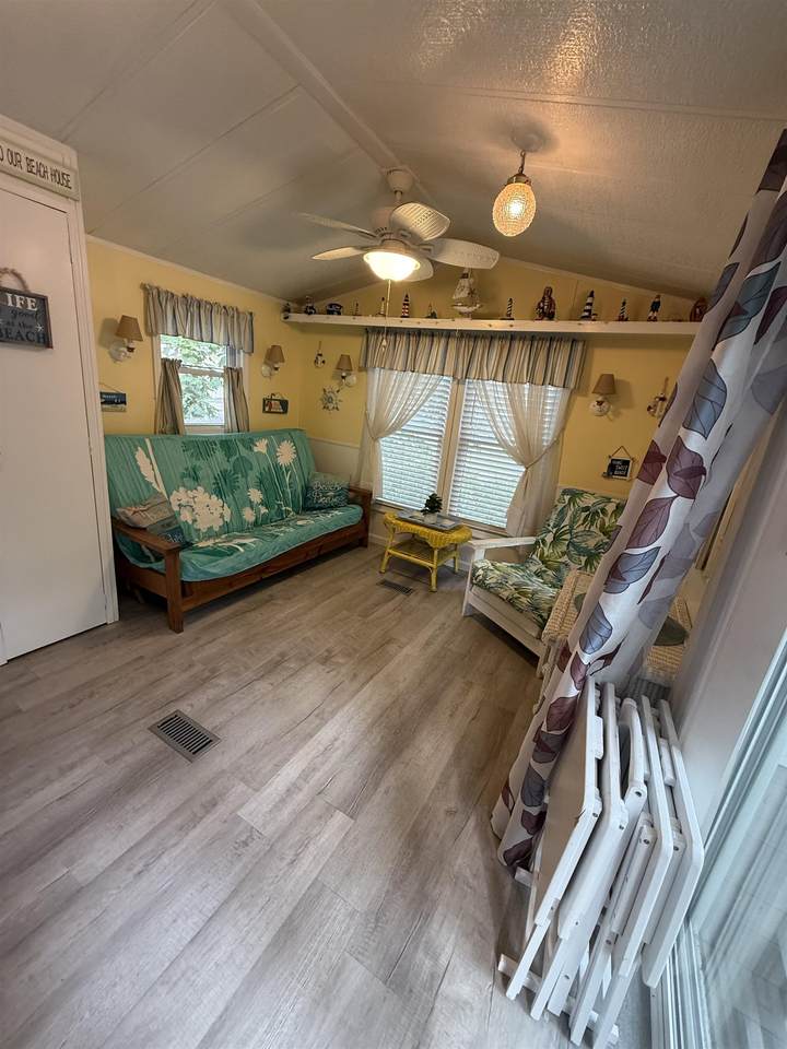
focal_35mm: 14
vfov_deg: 102.1
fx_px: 424
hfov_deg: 85.7
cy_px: 524
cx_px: 394
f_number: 2.2
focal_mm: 2.22
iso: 250
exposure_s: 1/60
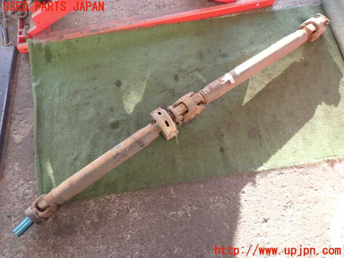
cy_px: 129
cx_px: 172
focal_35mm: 25
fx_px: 248
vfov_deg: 54.9
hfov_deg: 69.4
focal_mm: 4.5
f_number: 2
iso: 160
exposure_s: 1/60
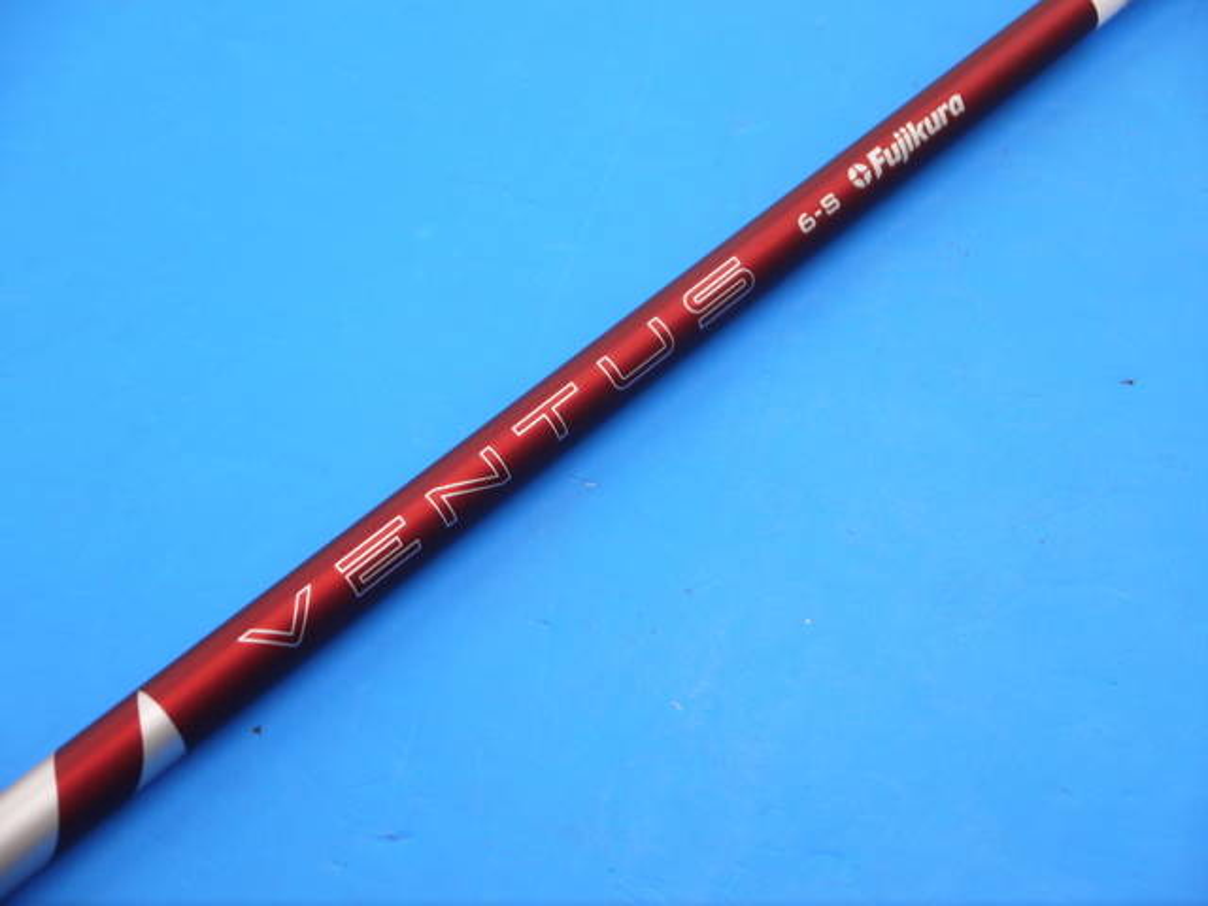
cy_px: 453
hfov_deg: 23.3
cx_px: 604
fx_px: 2931
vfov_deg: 17.6
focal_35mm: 84
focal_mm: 42
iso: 500
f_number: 5.6
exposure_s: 1/80
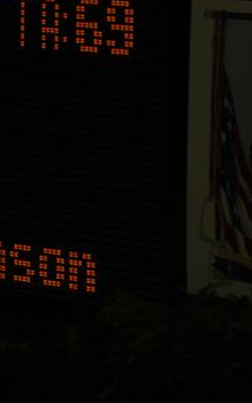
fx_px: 5717
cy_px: 121
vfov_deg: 4.0
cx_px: -126
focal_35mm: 520
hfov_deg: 2.5
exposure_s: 1/250
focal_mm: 160
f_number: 4.5
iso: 200
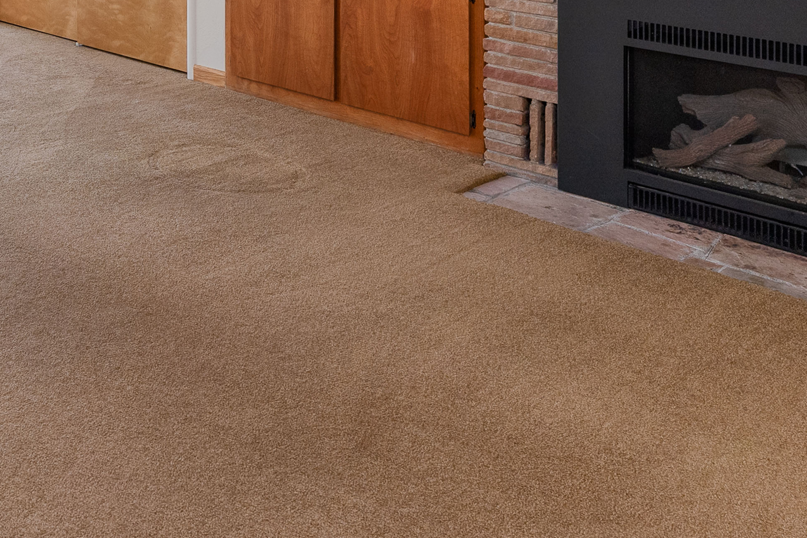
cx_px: -33
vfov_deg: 21.1
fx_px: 1300
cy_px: -168
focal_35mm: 58
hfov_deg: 31.4
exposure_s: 1/2000
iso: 320
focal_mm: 19
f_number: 8
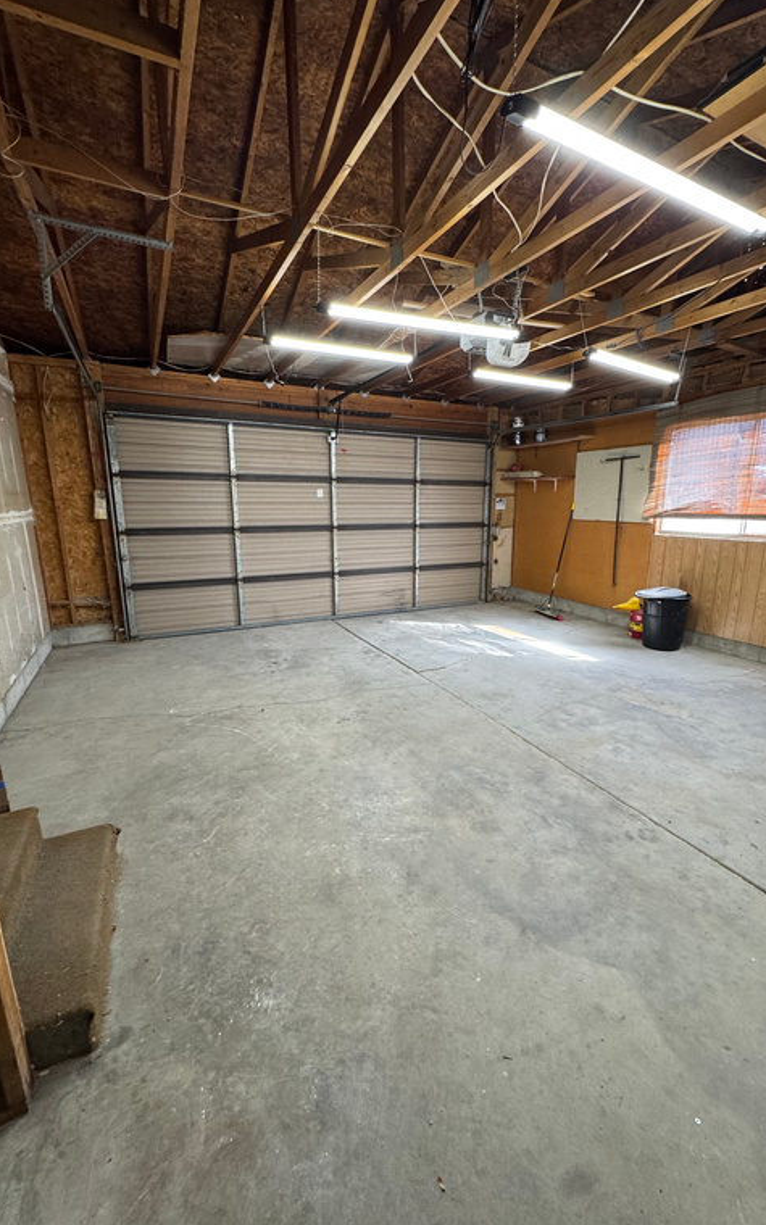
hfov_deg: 74.7
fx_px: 501
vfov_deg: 101.5
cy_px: 609
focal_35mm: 15
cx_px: 408
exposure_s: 1/120
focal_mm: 2.22
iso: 200
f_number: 2.2
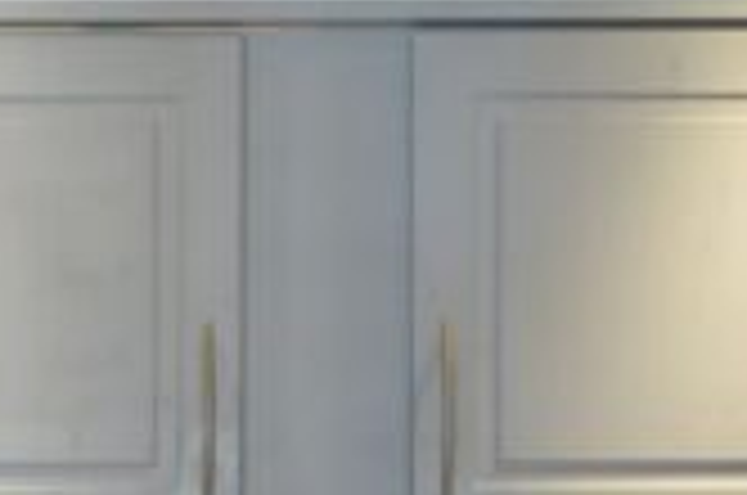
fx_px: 3604
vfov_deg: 7.4
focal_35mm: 174
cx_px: 207
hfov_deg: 11.8
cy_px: 1118
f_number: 5
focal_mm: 24
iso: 500
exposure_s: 1/8
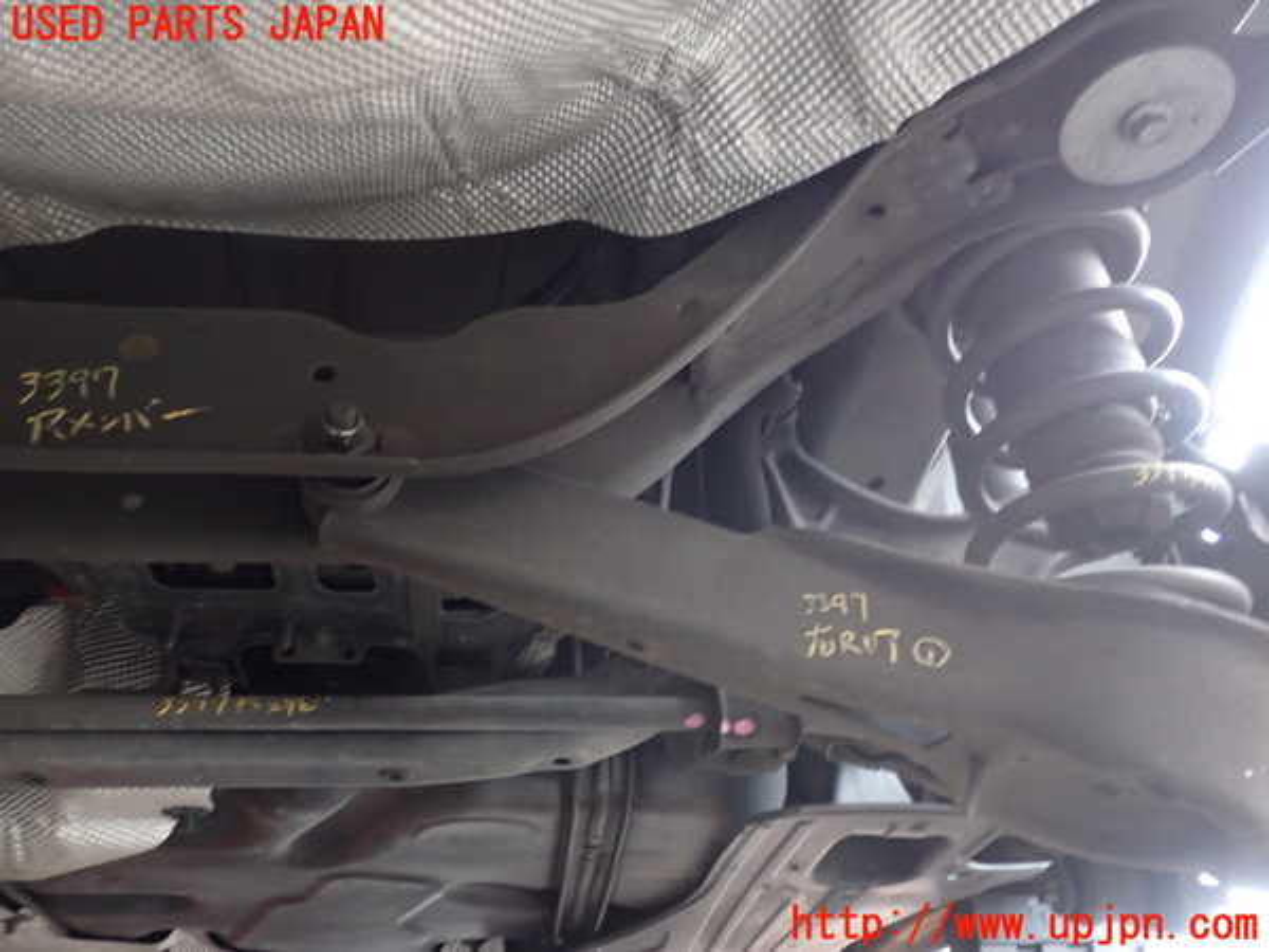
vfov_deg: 46.8
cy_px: 476
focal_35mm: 30
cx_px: 634
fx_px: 1100
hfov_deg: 60.0
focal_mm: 5.4
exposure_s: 1/30
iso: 500
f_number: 2.3
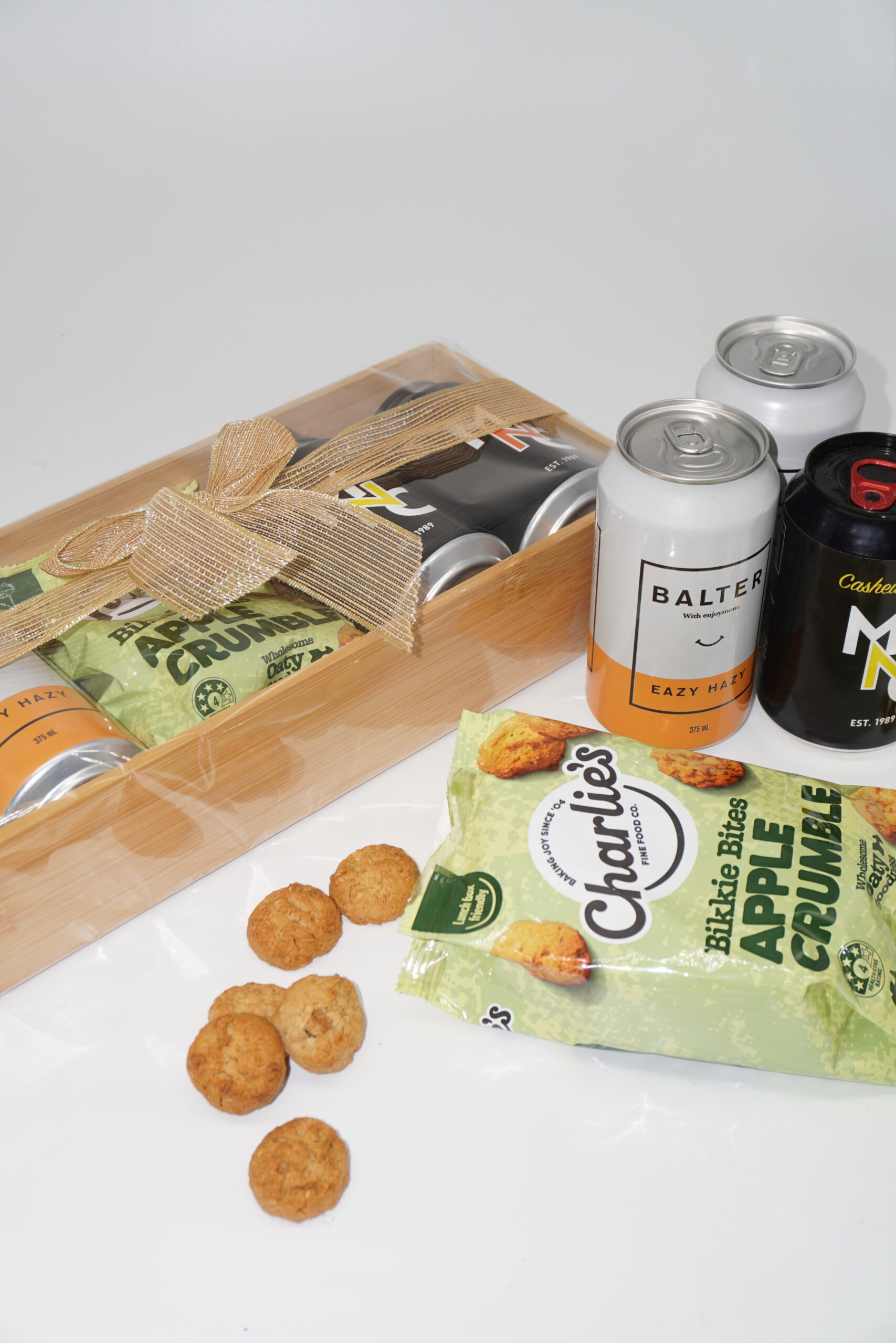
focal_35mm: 44
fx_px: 1624
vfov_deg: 45.0
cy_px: 672
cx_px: 448
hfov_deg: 30.9
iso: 100
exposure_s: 1/125
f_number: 6.3
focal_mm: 29
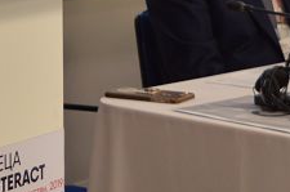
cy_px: -158
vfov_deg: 7.1
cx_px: 63
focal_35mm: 187
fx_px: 1503
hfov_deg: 11.0
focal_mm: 28
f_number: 4.2
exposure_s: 1/50
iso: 400
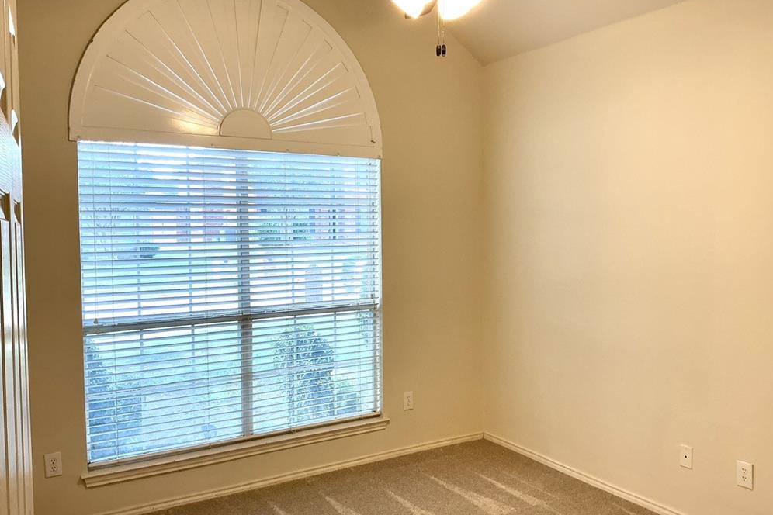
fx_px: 666
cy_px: 254
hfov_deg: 60.3
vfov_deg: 42.3
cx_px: 385
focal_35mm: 31
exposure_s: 1/60
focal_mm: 3
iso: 40
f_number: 1.8
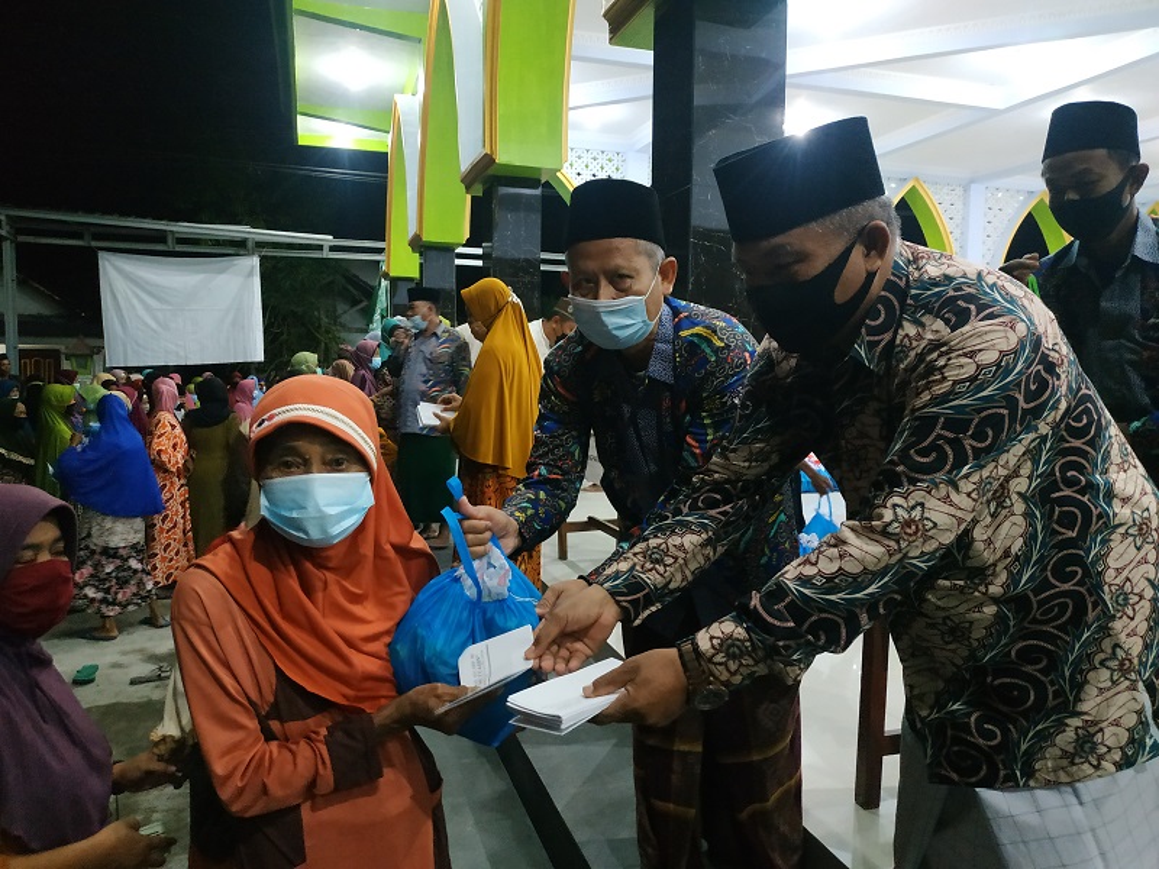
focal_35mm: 24
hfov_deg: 71.6
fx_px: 804
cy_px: 434
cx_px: 580
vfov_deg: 56.8
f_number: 1.9
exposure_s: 1/20
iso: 1250
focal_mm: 3.94
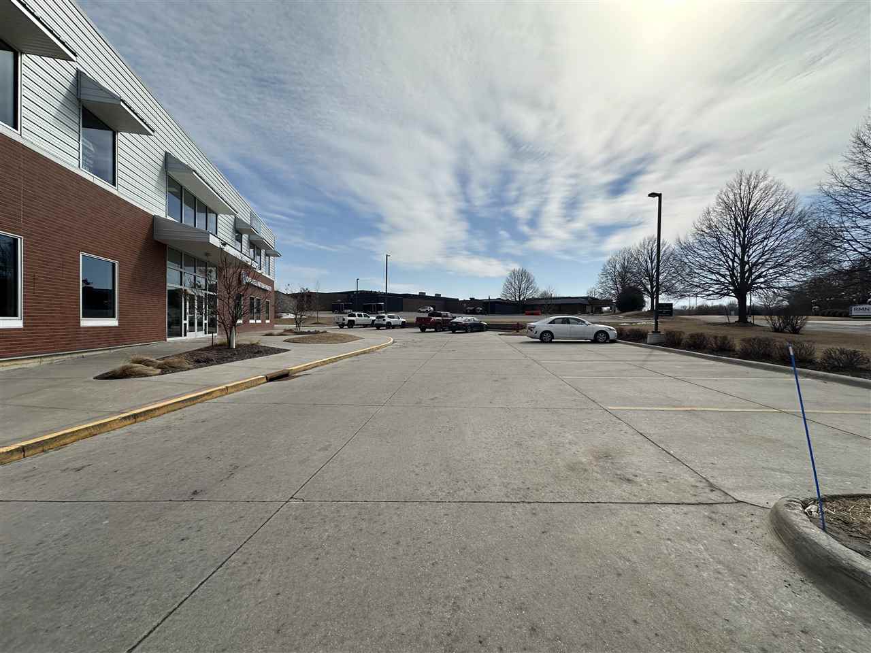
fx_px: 352
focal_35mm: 14
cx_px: 436
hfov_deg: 102.1
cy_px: 326
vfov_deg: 85.7
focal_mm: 2.22
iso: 50
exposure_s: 1/5556
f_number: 2.2
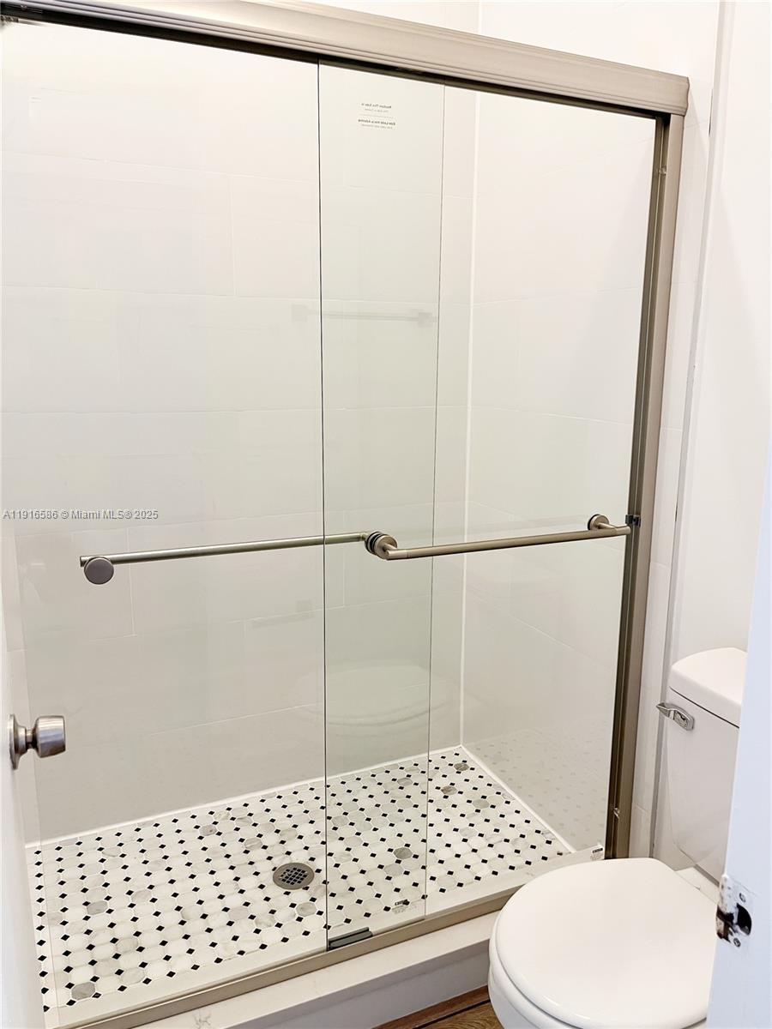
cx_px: 386
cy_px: 514
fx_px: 773
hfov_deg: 53.1
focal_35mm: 26
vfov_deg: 67.3
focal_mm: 5.1
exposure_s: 1/60
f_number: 1.6
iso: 125
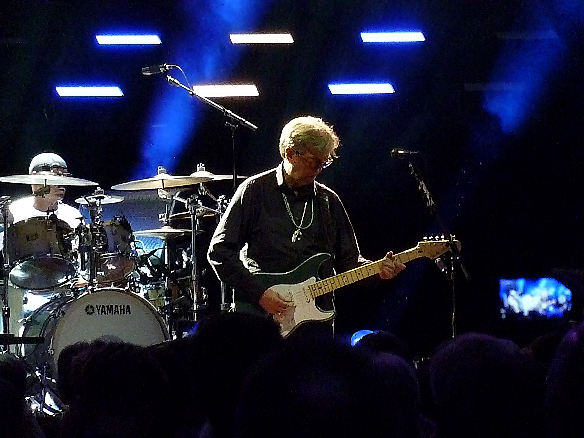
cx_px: 292
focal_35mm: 300
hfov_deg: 6.6
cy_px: 219
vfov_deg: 5.0
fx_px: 5061
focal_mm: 49.2
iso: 3200
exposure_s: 1/125
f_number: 4.9
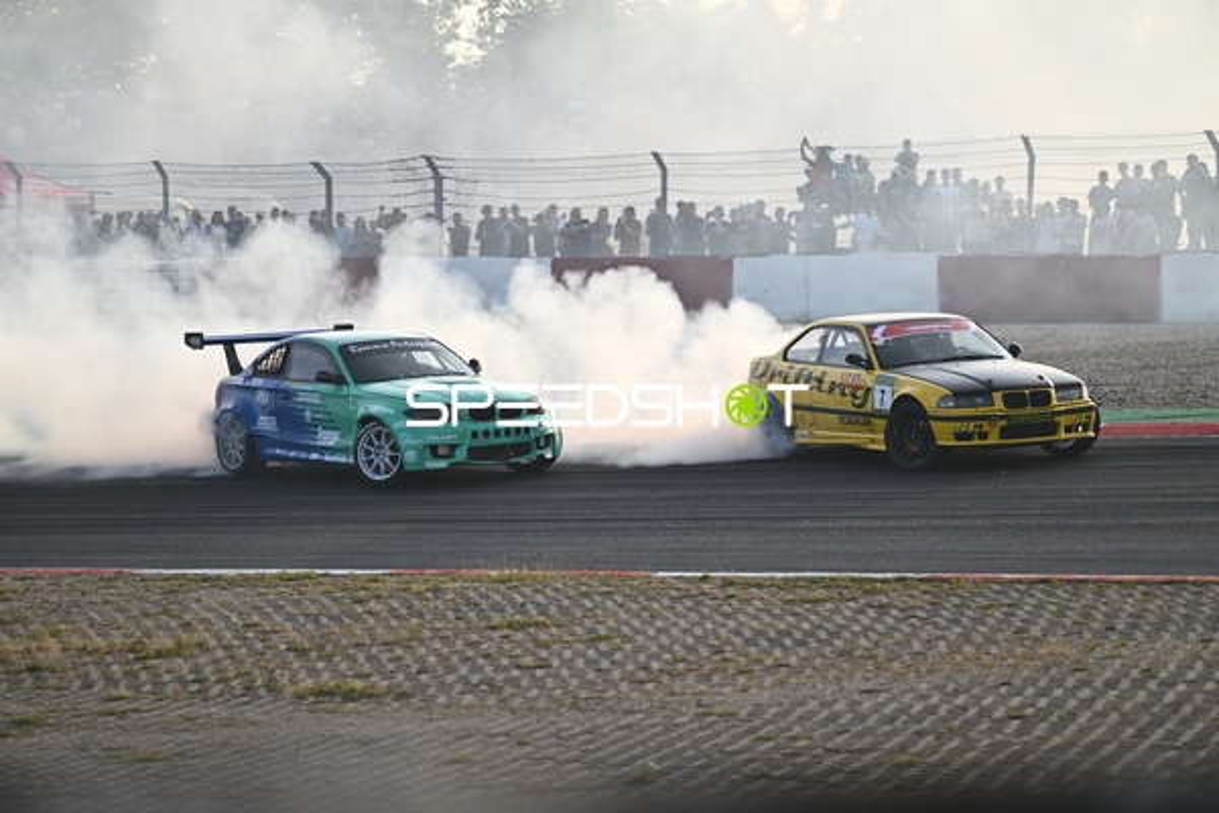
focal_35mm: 120
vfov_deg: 11.4
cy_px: 406
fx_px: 4063
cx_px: 610
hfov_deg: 17.1
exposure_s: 1/1600
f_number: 2.8
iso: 220
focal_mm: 120
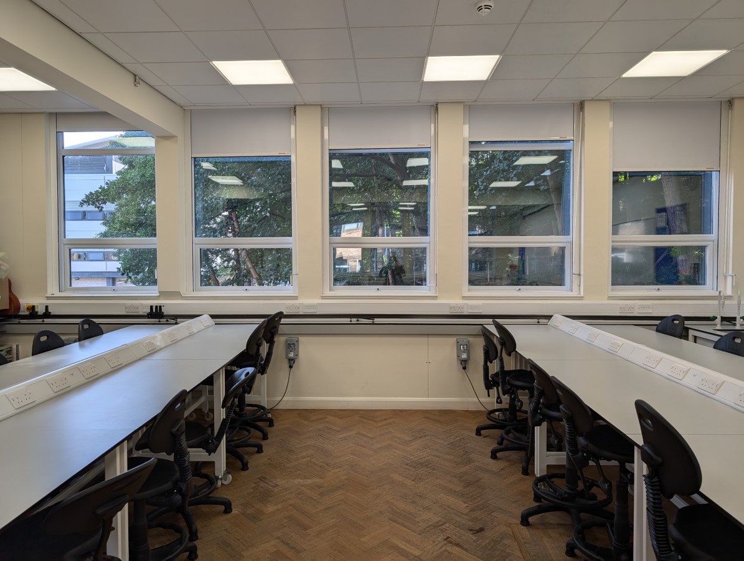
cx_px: 372
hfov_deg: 71.5
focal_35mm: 24
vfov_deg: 56.9
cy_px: 280
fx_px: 517
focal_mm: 6.9
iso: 21
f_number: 1.68
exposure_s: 1/165
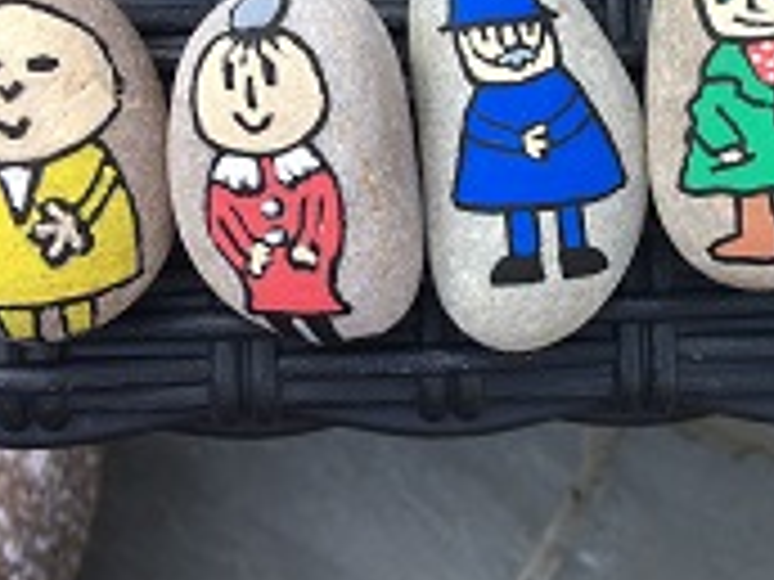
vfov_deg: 24.4
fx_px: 1319
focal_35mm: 59
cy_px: 108
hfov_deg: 32.1
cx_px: 580
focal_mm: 4.15
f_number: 2.2
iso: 25
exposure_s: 1/50
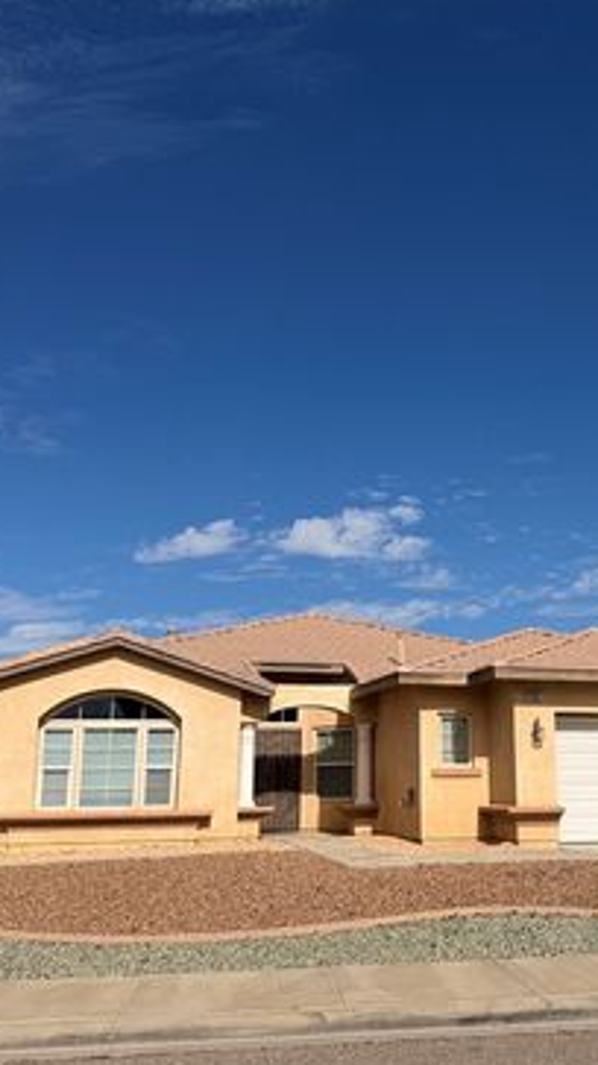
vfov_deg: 55.3
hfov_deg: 32.3
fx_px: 1016
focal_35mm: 36
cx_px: 431
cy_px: 530
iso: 80
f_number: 1.78
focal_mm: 6.76
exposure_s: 1/11905
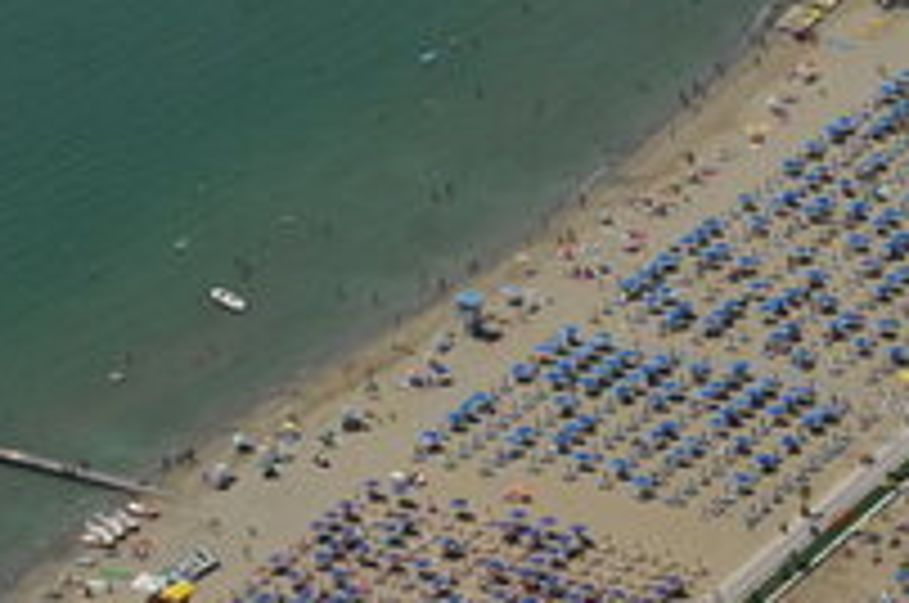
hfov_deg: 8.0
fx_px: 6479
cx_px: 76
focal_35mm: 257
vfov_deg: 5.3
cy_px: 891
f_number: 9
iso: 400
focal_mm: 48
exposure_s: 1/1600
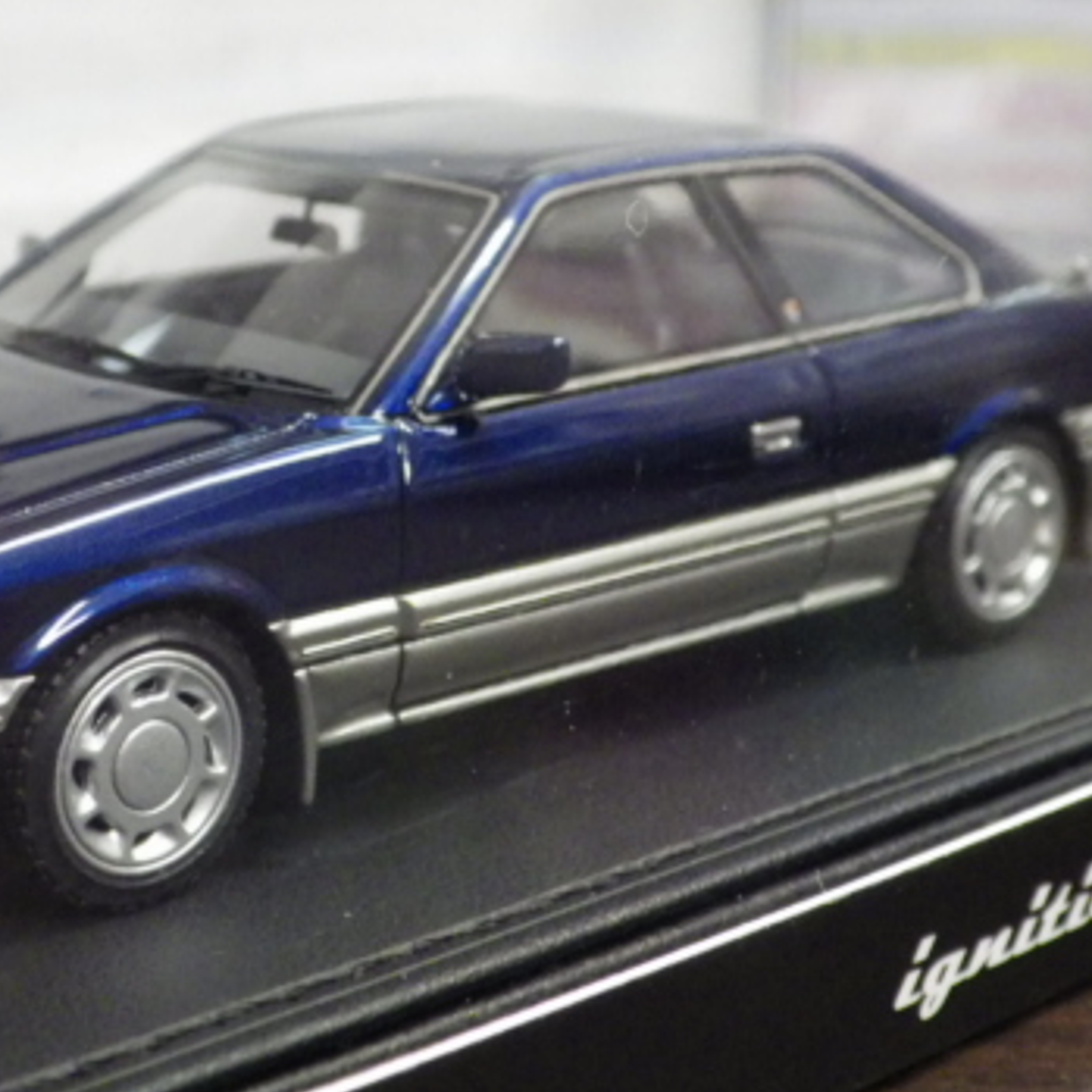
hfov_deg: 21.3
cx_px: 329
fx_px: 2891
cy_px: 394
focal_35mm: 81
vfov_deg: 21.3
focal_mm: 9
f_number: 3.8
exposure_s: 1/25
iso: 1000
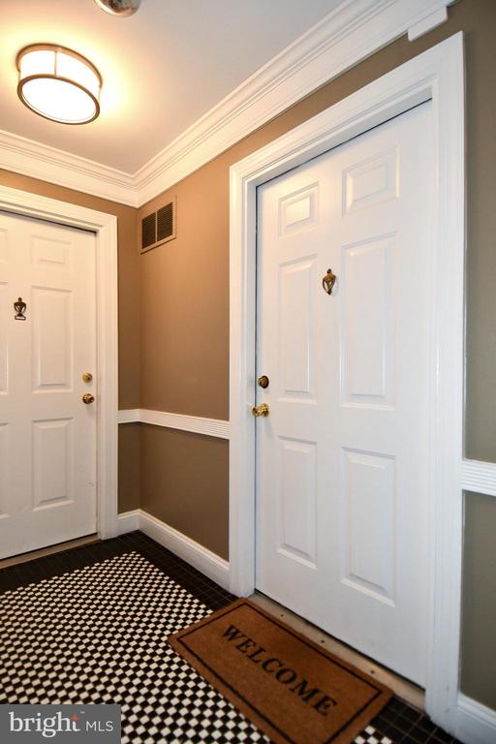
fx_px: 372
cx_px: 248
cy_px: 372
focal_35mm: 18
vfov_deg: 90.0
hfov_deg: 67.4
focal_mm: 12
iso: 1250
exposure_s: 1/60
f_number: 4
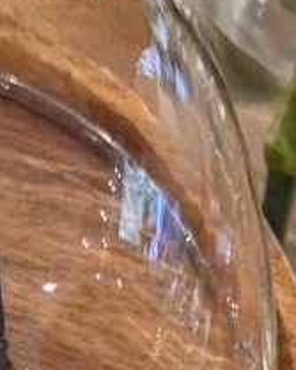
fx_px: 3540
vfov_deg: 5.7
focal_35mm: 323
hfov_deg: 4.8
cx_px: 106
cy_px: 993
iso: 125
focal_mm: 6.76
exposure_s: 1/50
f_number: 1.78
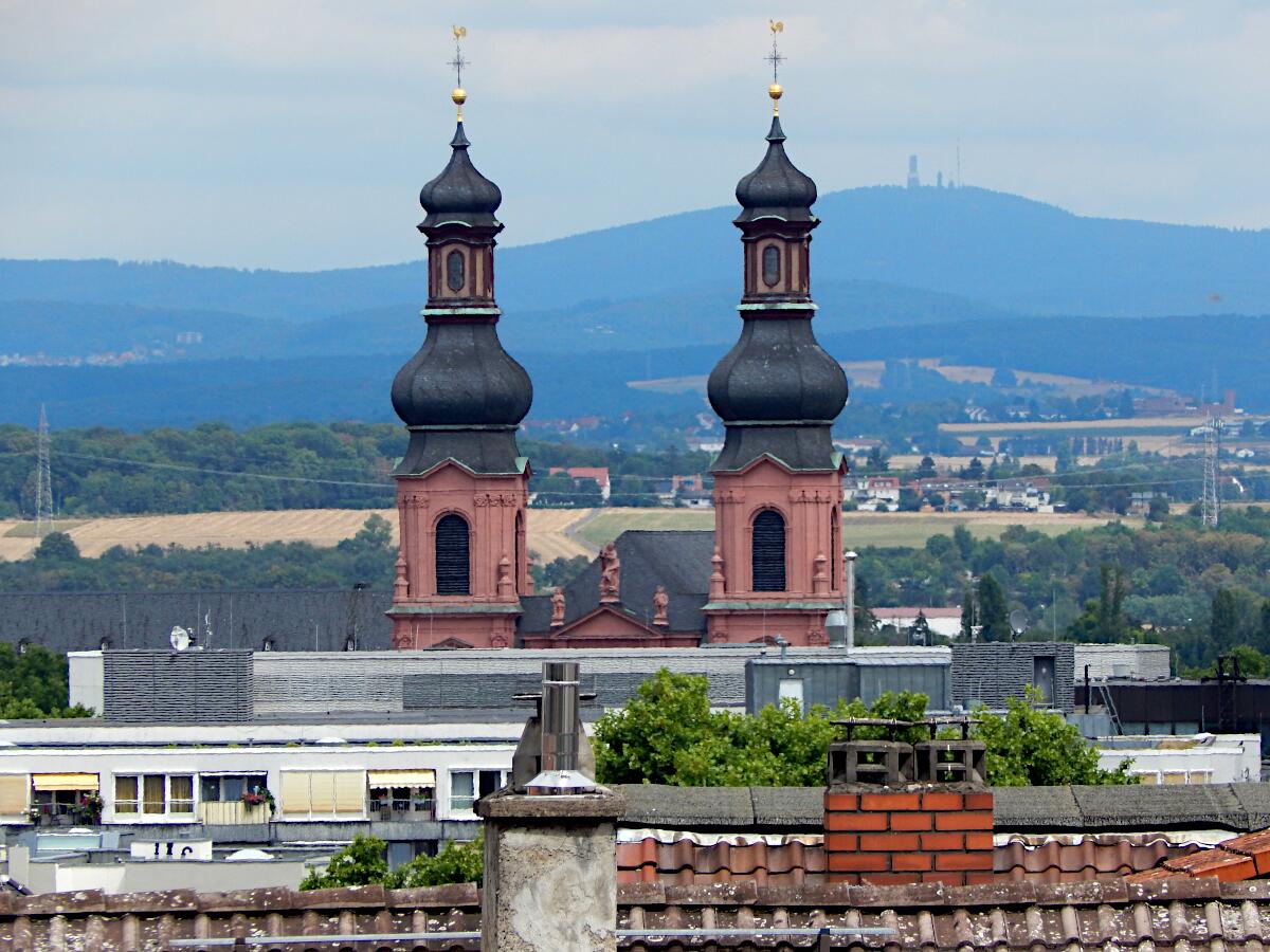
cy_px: 476
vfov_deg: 3.8
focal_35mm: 388
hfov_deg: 5.1
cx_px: 635
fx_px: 14235
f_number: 5.7
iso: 125
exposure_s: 1/640
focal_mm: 69
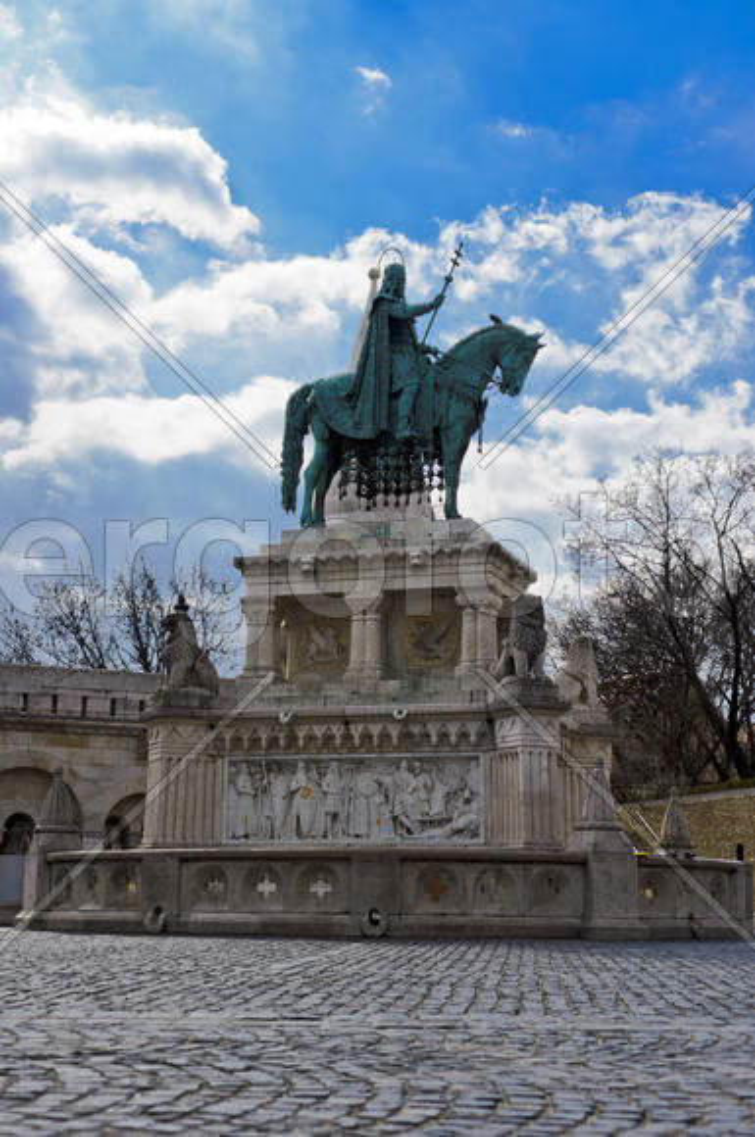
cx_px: 378
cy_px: 568
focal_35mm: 52
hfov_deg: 25.7
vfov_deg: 37.9
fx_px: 1656
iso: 100
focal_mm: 35
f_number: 3.8
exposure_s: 1/2000
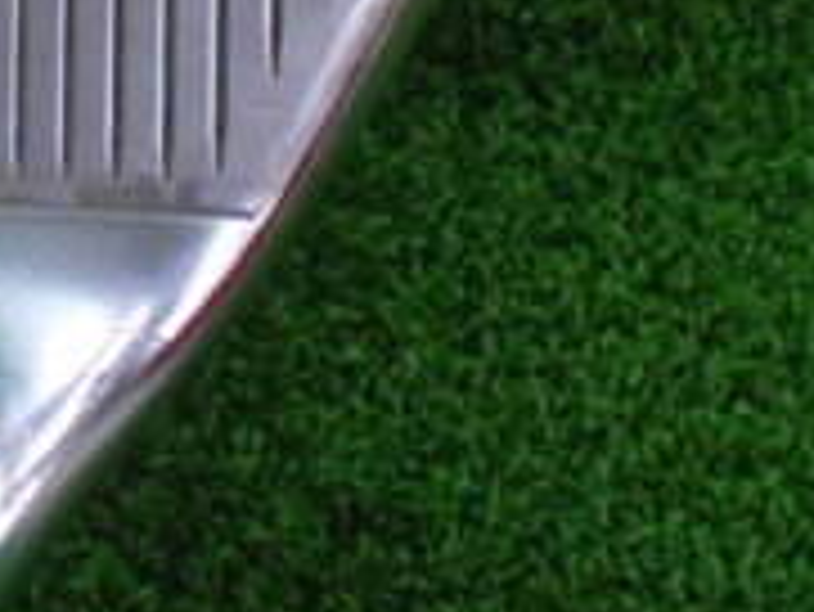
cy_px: -162
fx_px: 2165
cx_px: 67
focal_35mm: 92
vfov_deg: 15.4
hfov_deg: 20.8
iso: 800
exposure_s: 1/200
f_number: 3.2
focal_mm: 4.6
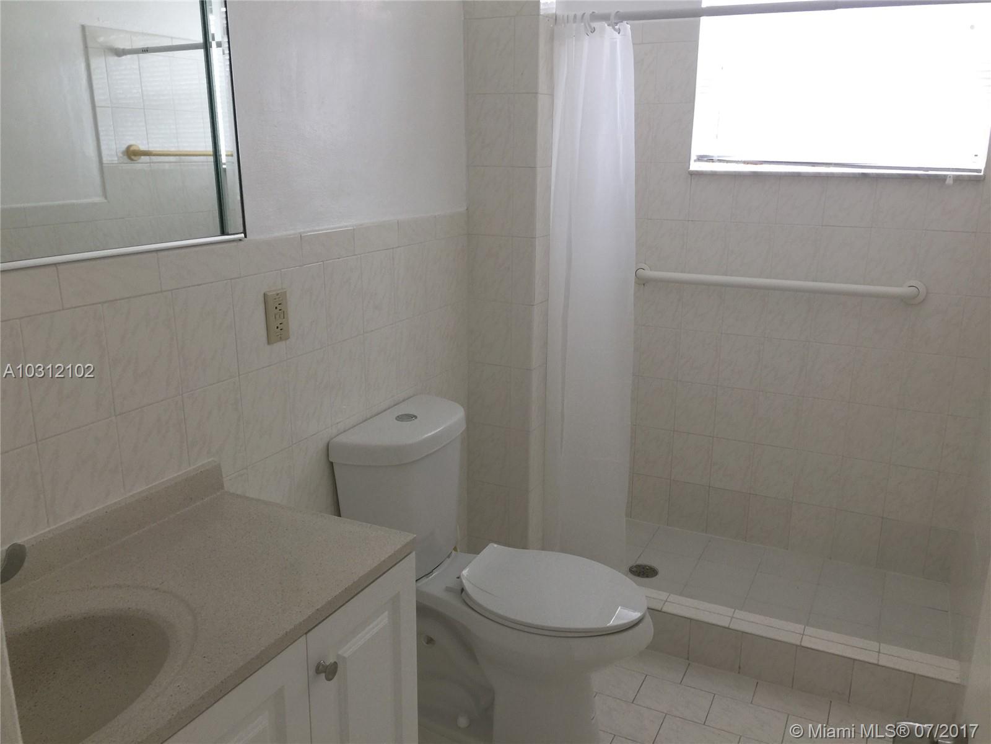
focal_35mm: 29
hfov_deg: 61.7
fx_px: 830
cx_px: 496
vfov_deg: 48.2
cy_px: 372
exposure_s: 1/15
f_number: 2.2
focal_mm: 4.15
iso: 50
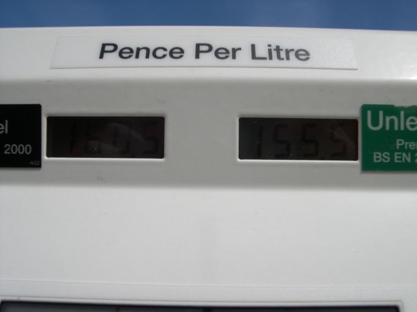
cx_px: 208
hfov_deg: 49.0
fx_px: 458
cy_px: 156
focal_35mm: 38
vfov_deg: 37.7
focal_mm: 8
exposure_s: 1/301
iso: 100
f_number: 7.6
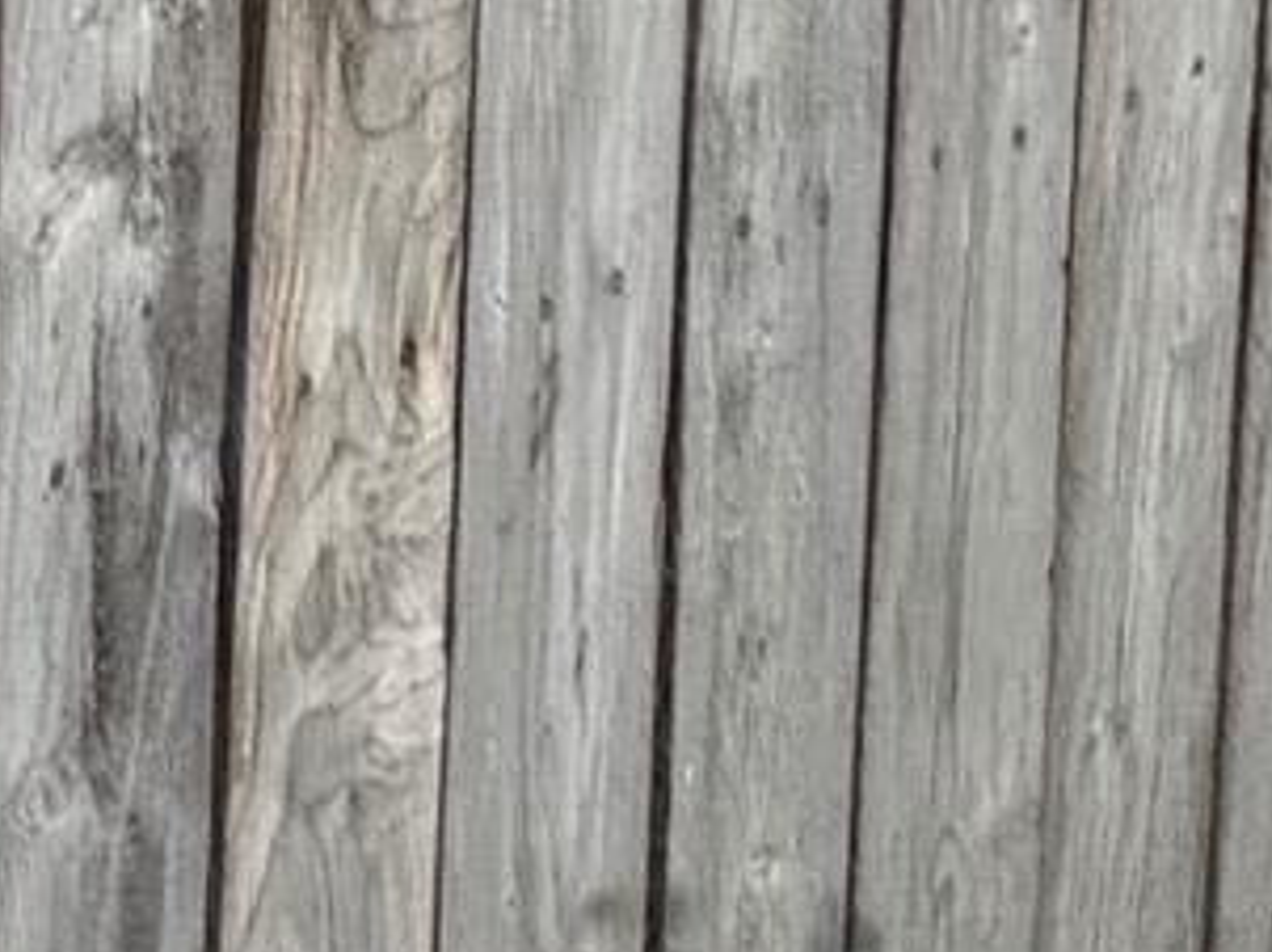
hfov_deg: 10.5
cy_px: -1891
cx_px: -1723
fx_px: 5985
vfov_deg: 7.9
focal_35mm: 163
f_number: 1.78
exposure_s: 1/347
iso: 80
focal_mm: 6.76
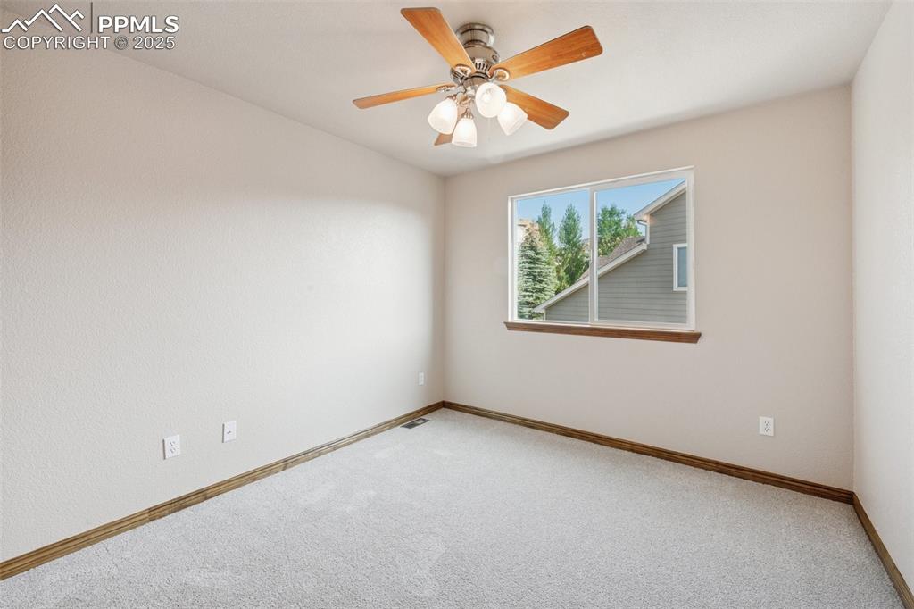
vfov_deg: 77.3
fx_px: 381
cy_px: 304
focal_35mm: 15
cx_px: 457
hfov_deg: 100.4
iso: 800
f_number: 11
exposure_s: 1/25
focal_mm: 15
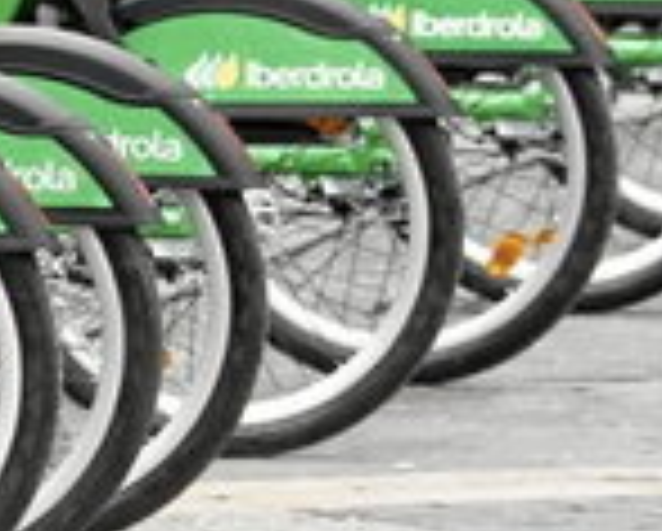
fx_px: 15832
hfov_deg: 2.4
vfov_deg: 1.9
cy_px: -135
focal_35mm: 807
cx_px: -653
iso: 320
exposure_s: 1/400
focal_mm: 174
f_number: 6.3
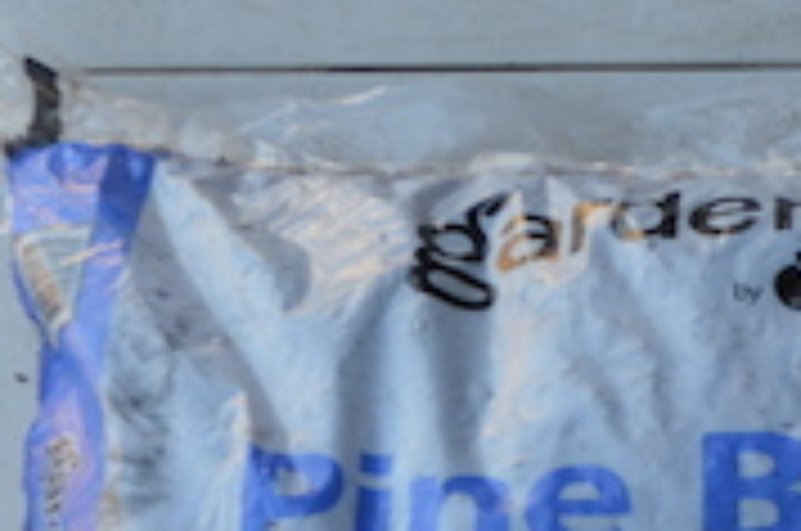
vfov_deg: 9.4
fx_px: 2998
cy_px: 1076
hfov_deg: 15.1
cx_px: 698
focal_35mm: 135
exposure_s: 1/125
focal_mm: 20
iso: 200
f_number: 5.6
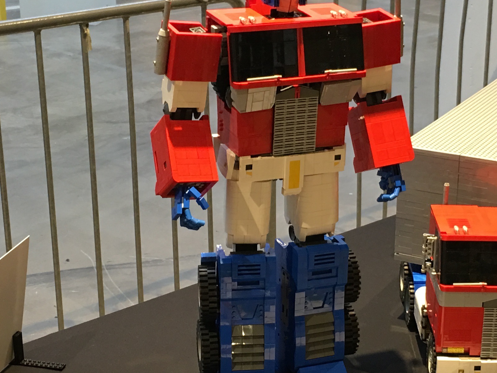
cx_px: 270
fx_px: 1062
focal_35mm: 74
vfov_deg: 19.9
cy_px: 200
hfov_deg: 26.3
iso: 64
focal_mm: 4.15
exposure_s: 1/17
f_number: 2.2
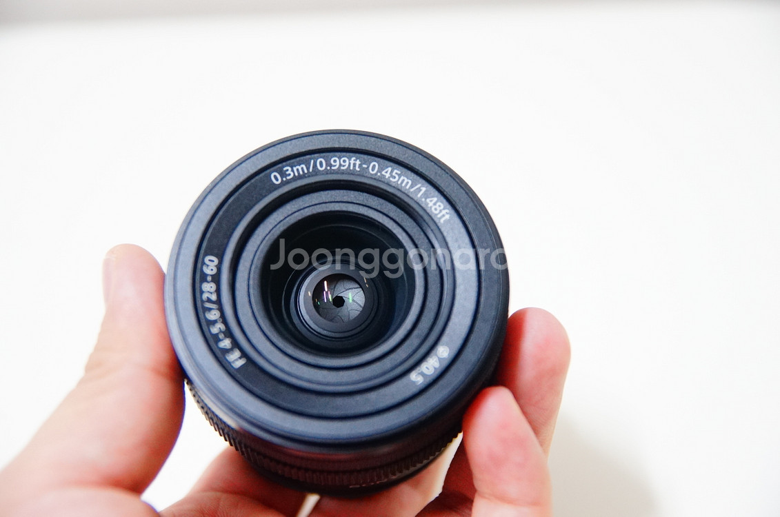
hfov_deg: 27.0
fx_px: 1622
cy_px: 258
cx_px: 390
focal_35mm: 75
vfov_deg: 18.1
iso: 2000
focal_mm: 50
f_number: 2.8
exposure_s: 1/80
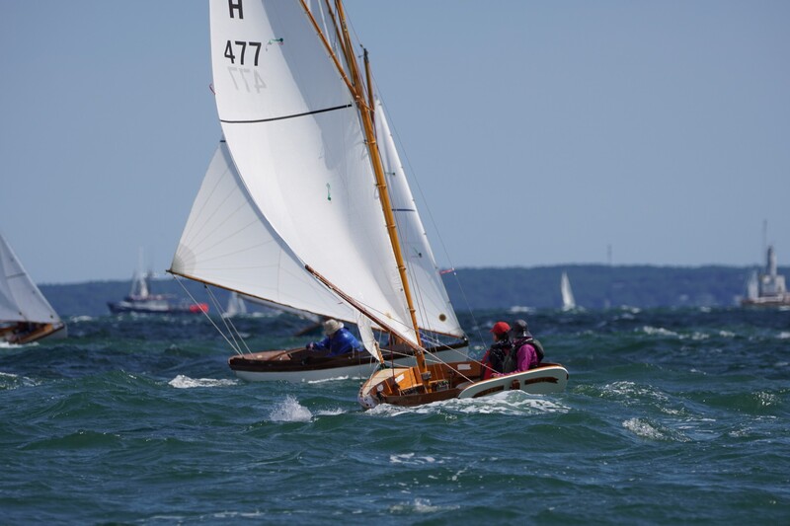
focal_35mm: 440
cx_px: 395
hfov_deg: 4.7
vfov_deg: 3.1
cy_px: 263
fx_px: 9642
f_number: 5.6
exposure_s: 1/1600
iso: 160
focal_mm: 293
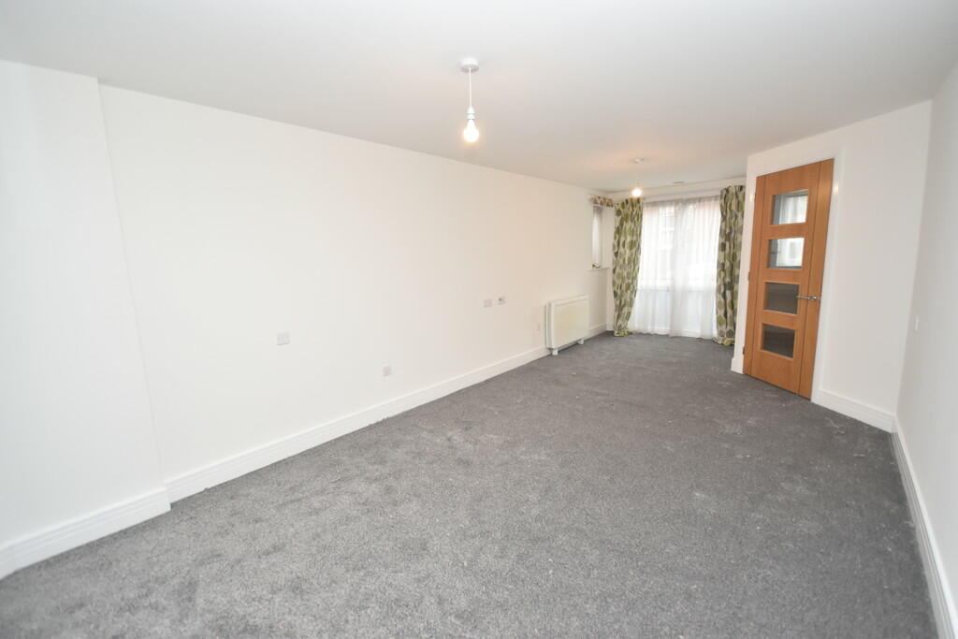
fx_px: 399
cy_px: 320
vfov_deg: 77.3
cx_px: 479
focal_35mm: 15
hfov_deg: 100.4
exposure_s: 1/125
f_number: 4
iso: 800
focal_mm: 10
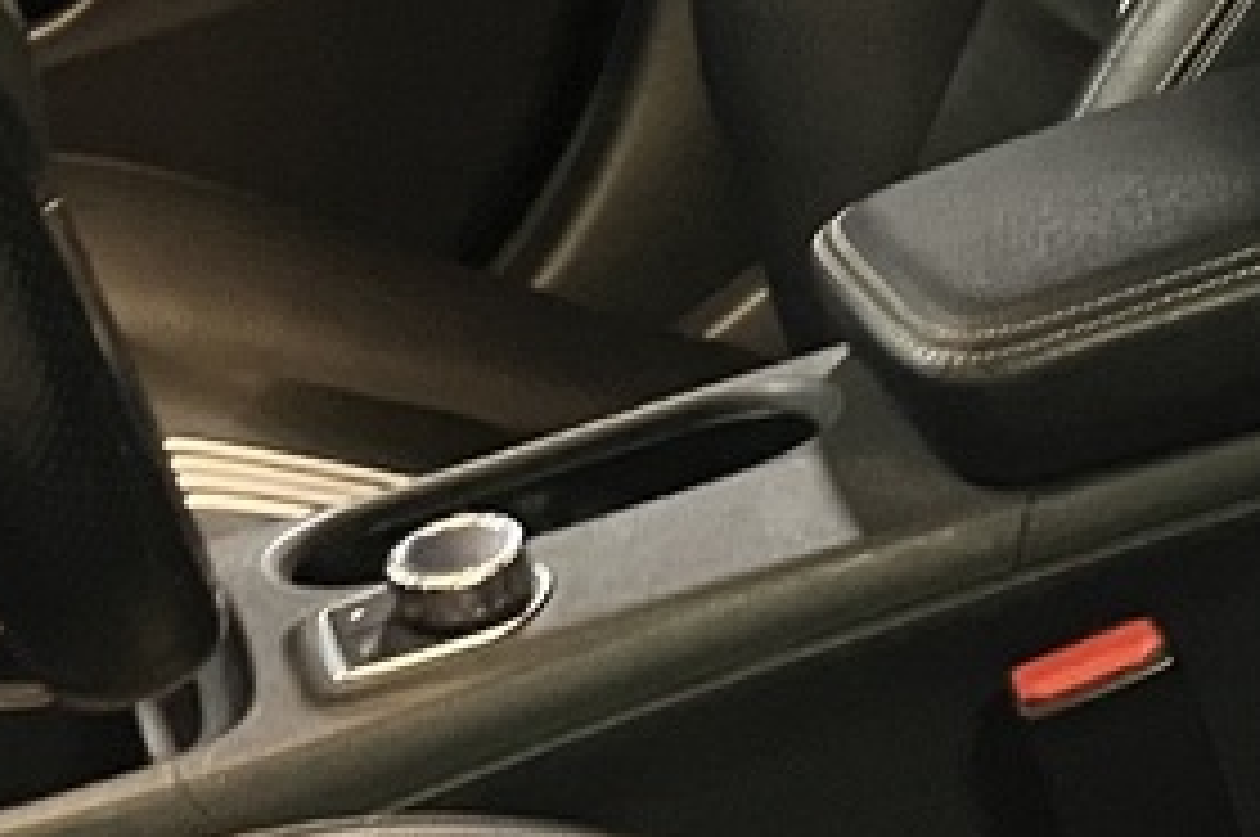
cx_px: 680
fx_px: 5244
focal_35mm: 150
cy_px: 324
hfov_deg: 13.7
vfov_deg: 9.1
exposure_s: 1/25
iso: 500
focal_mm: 3.99
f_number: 1.8
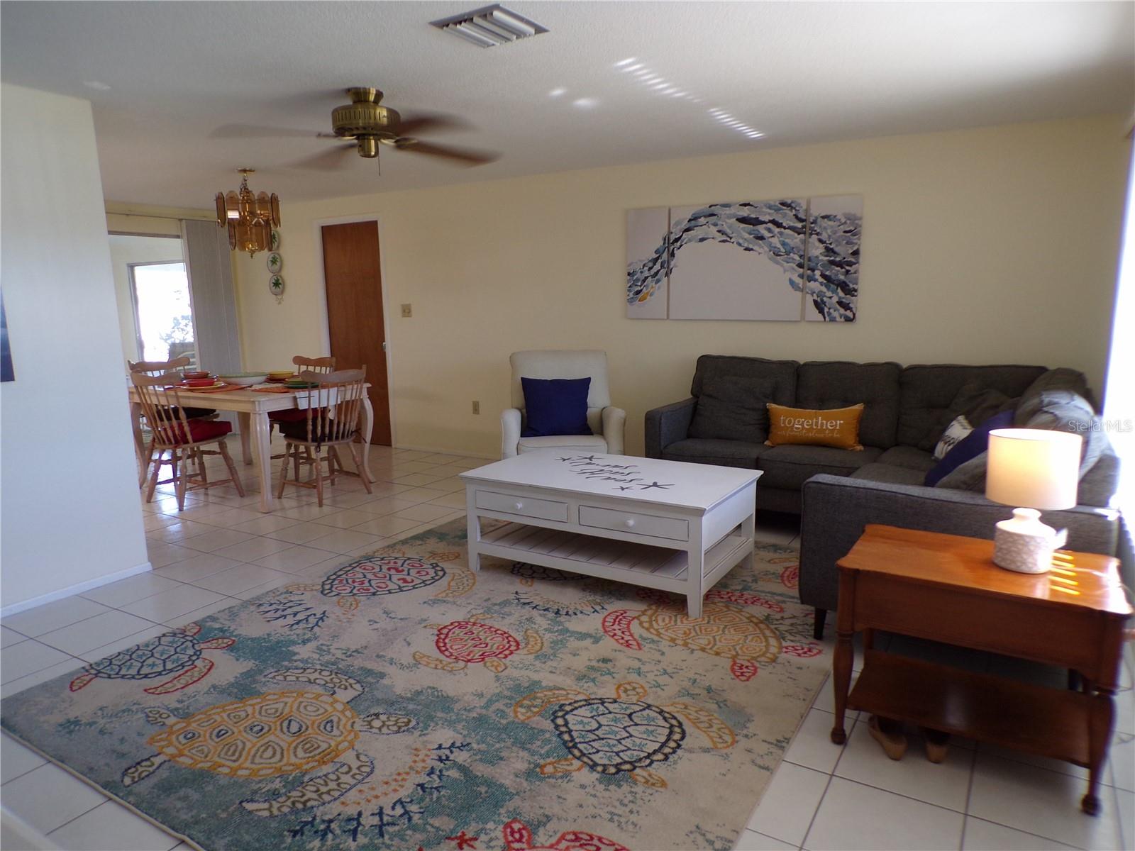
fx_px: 787
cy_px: 426
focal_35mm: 24
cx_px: 568
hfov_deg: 71.6
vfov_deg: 56.8
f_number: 3
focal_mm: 4.3
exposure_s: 1/34
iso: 119
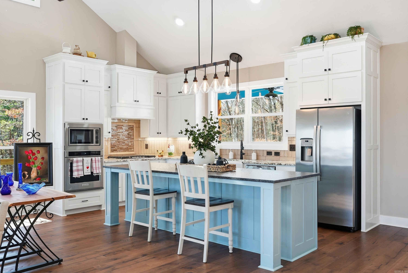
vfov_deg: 42.4
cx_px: 204
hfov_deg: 60.3
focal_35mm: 31
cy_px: 136
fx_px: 352
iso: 250
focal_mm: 31
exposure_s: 1/50
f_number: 9
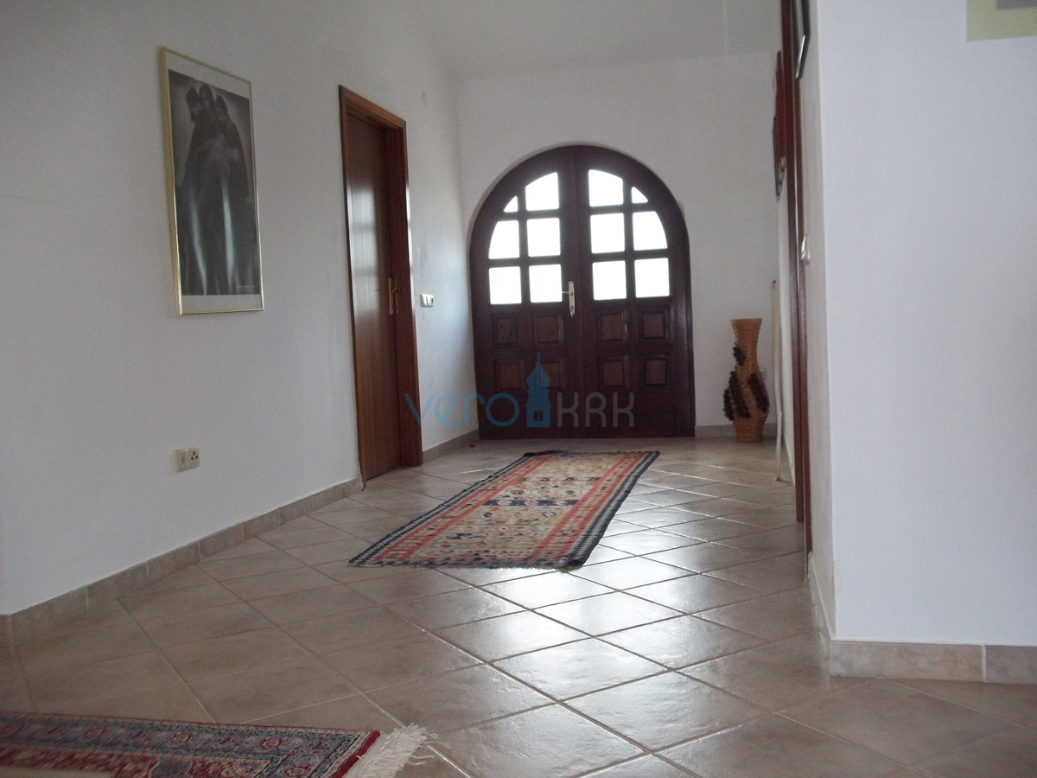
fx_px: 959
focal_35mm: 32
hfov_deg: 56.8
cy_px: 389
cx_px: 518
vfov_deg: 44.2
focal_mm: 5.7
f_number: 2.9
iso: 160
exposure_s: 1/50
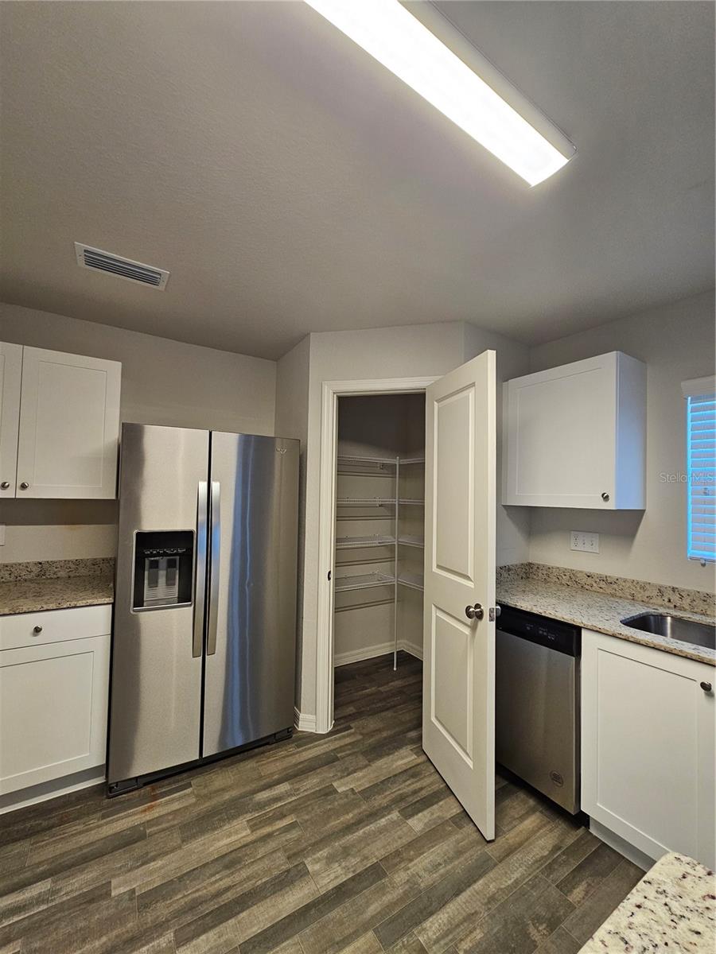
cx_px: 358
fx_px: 359
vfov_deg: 106.2
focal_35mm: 13
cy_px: 477
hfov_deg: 89.9
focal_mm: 2.2
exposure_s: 1/60
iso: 200
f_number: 2.2
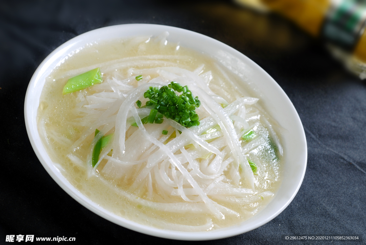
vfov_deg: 15.2
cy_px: 122
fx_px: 916
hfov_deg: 22.6
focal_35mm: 90
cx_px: 183
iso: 100
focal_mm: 60
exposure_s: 1/125
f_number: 7.1
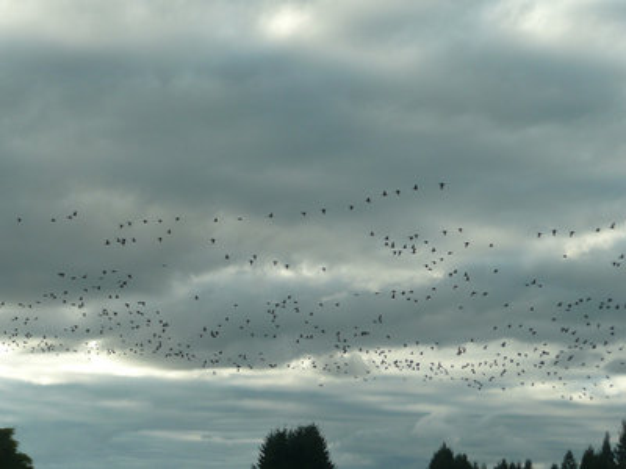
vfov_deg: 15.4
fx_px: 1736
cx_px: 313
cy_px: 234
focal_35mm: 96
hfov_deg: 20.4
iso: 100
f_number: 4.7
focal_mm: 15.7
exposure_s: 1/320
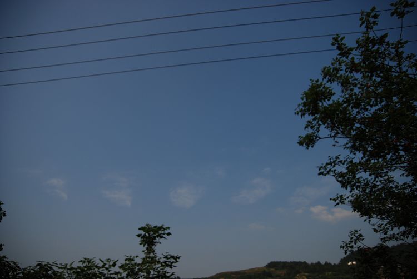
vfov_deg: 50.5
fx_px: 296
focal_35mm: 26
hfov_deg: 70.4
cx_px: 208
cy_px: 140
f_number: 3.2
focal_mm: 17
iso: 100
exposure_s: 1/4000
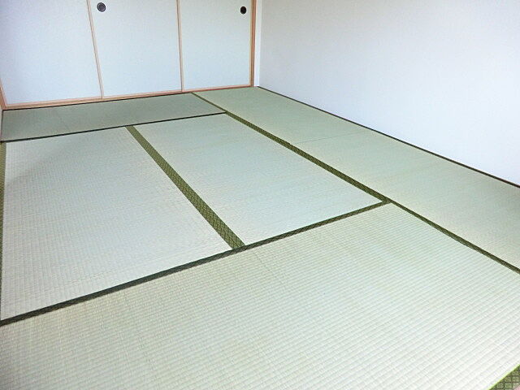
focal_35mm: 24
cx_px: 260
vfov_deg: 56.8
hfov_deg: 71.6
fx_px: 361
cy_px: 195
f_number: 3.2
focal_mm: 4.3
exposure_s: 1/60
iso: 320
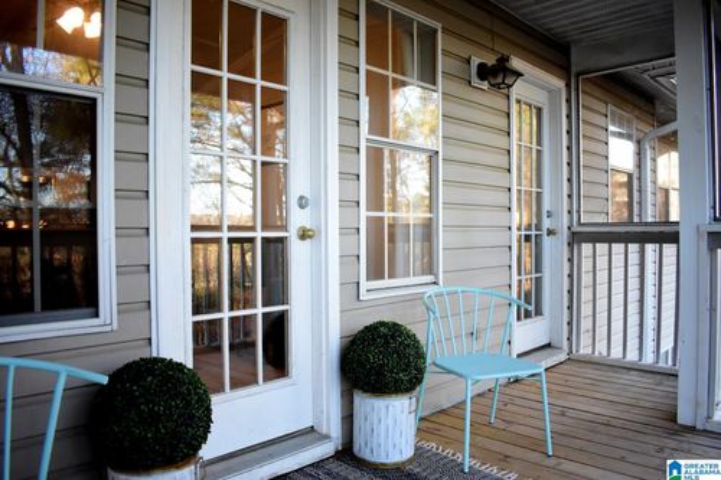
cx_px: 360
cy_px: 240
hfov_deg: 67.4
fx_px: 541
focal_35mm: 27
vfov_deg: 47.9
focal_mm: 18
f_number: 3.5
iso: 2000
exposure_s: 1/250
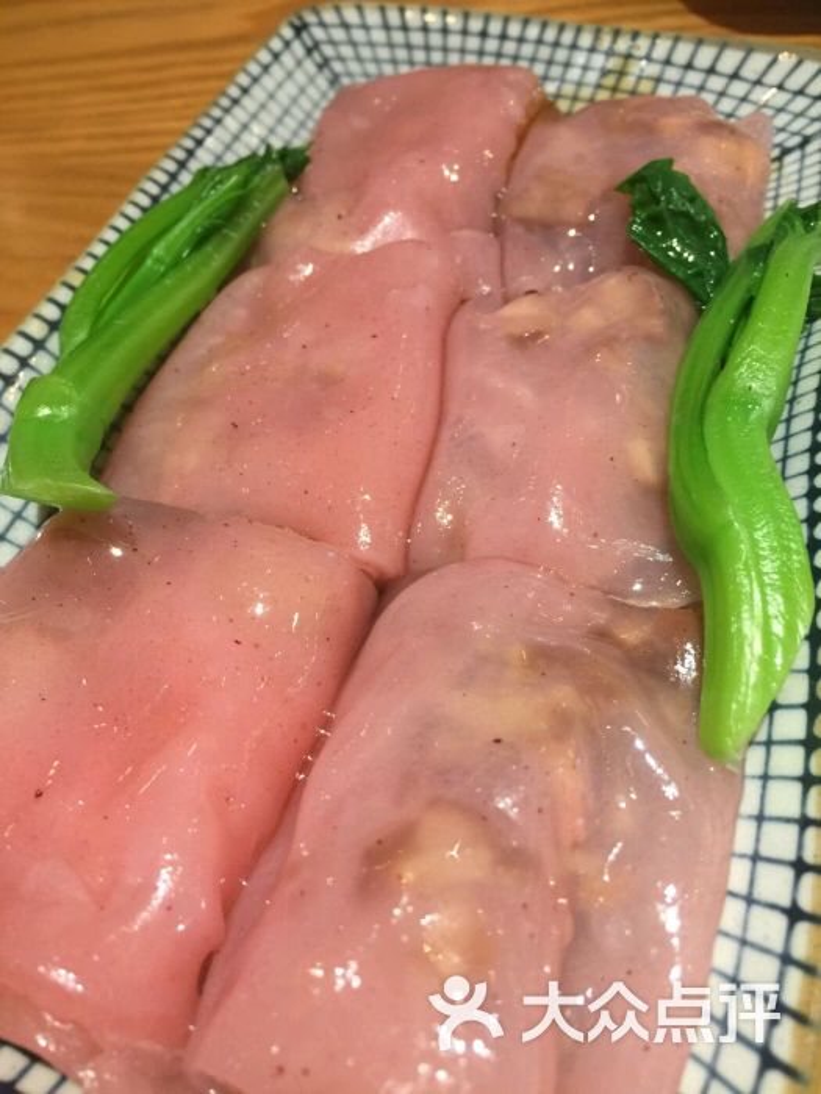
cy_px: 547
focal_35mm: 29
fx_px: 917
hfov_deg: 48.2
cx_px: 410
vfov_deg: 61.7
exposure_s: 1/17
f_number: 2.2
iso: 64
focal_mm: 4.15
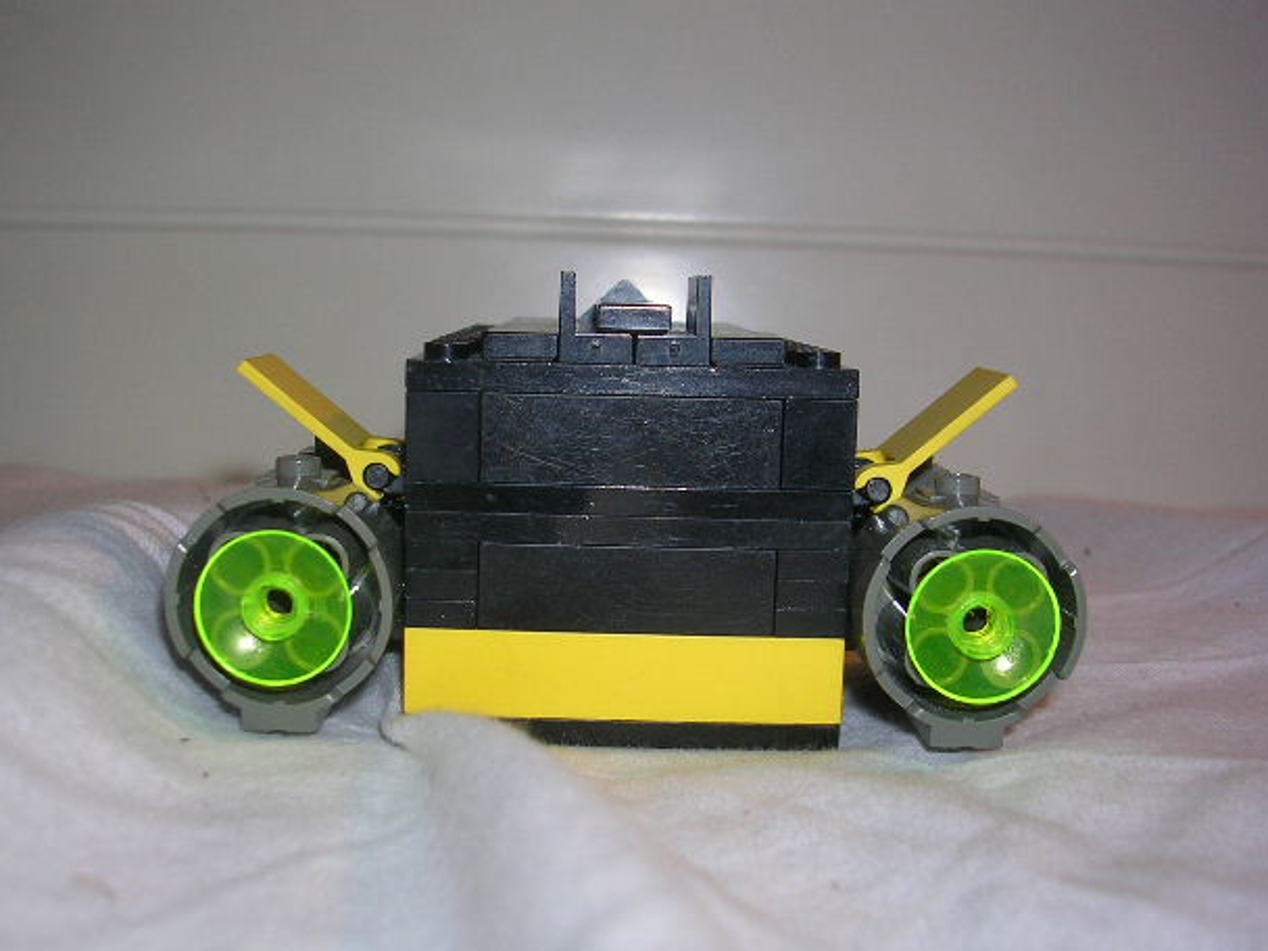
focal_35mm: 40
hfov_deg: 46.8
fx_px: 1465
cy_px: 480
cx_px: 611
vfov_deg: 36.0
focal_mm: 5.8
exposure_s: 1/60.1
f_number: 2.8
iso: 50
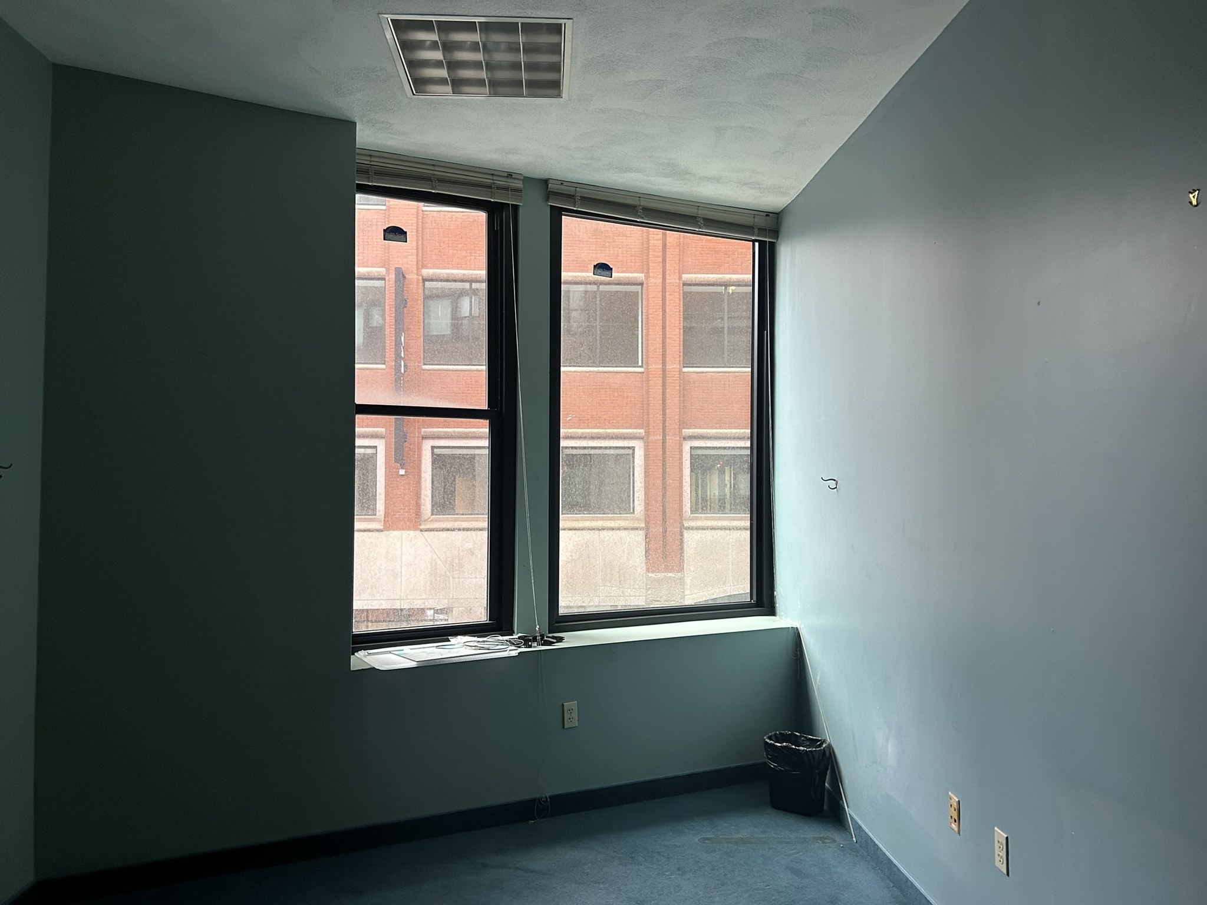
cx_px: 604
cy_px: 452
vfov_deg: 53.1
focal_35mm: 26
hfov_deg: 67.3
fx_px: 907
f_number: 1.5
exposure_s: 1/60
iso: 160
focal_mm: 5.7
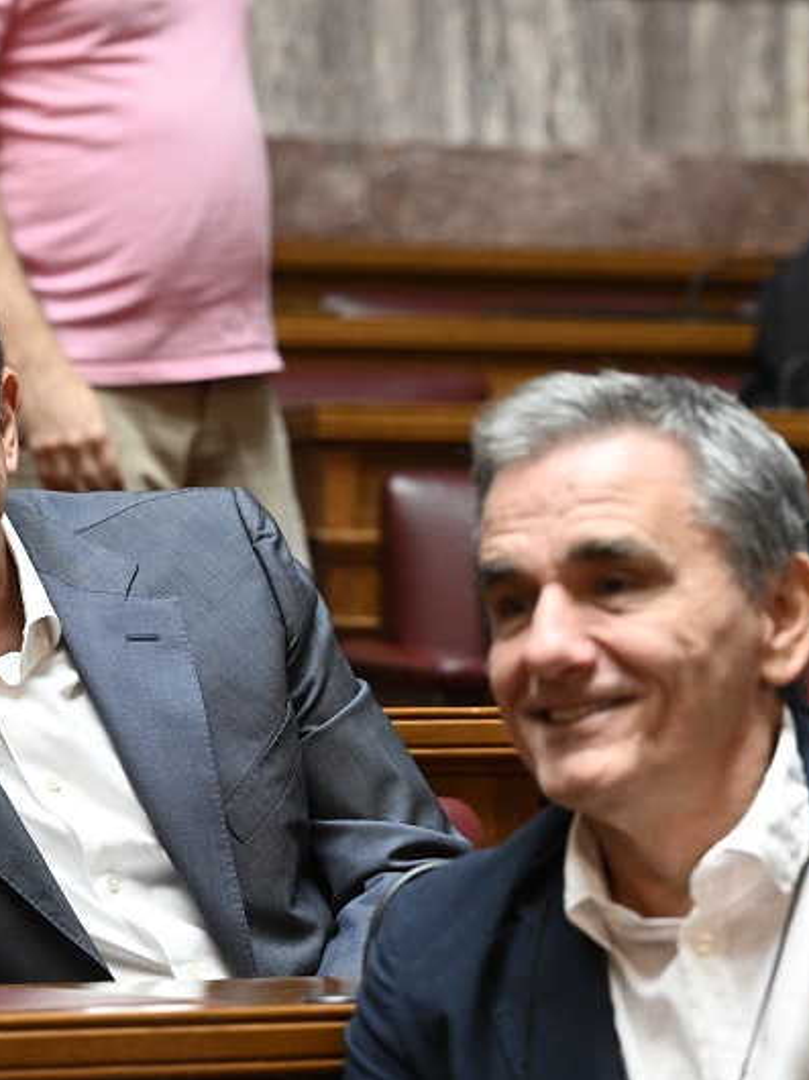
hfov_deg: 7.6
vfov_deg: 10.1
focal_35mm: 196
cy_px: 541
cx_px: 318
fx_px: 6112
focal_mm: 135
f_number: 5.6
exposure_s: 1/400
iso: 6400
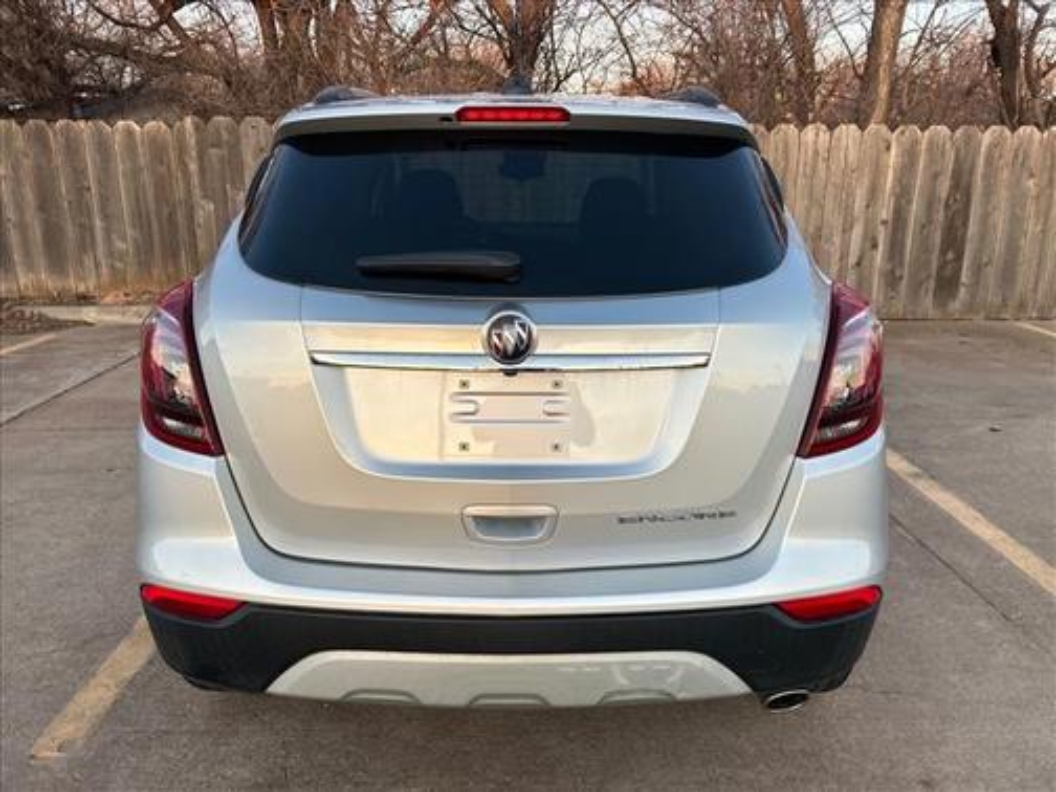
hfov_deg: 67.3
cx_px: 528
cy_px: 396
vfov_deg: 53.1
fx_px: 793
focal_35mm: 26
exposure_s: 1/174
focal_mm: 5.7
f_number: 1.5
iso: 40
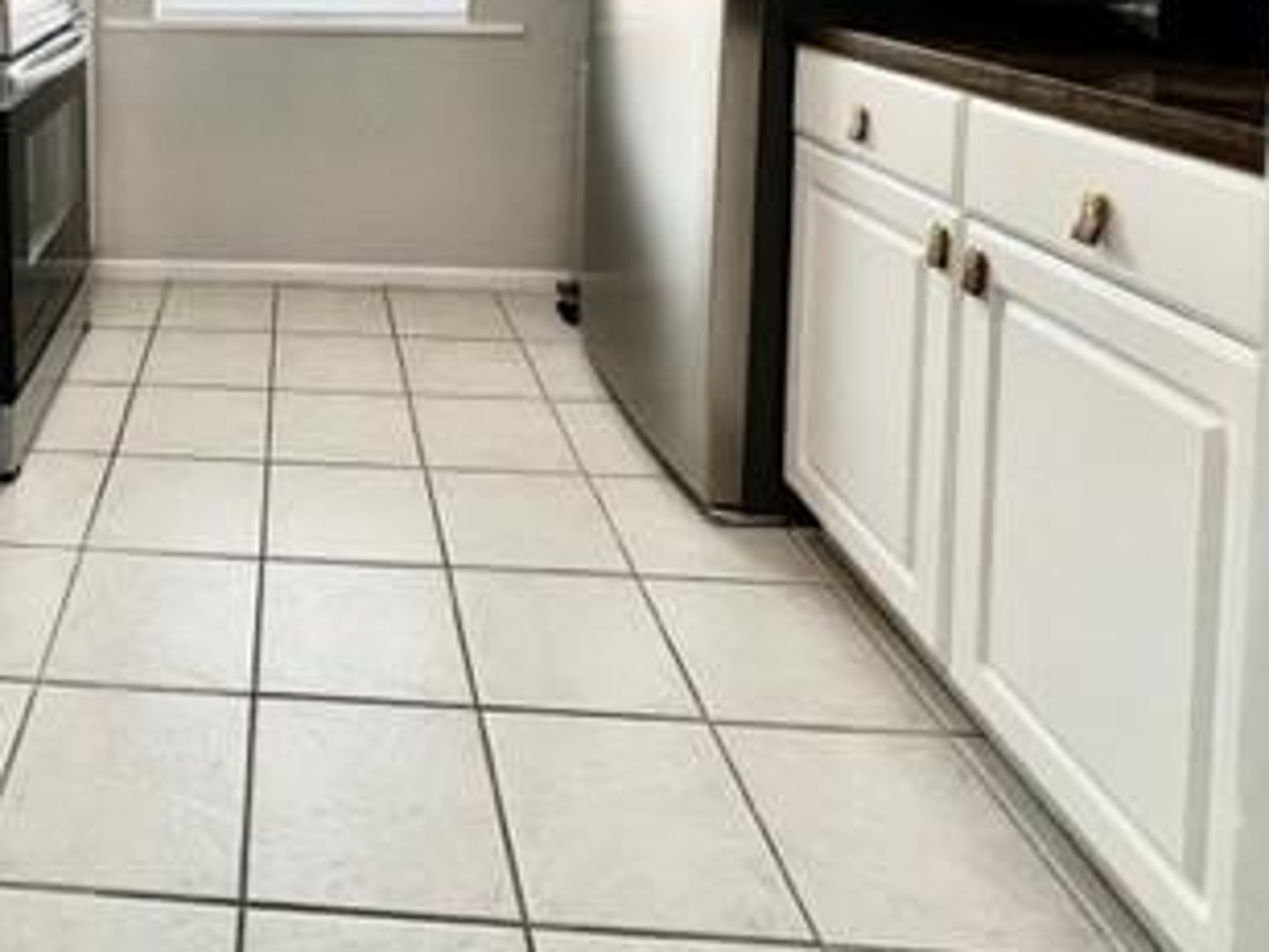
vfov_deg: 43.1
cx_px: 227
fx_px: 990
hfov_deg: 59.4
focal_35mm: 27
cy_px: -29
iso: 100
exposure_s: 1/120
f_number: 1.8
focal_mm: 1.57
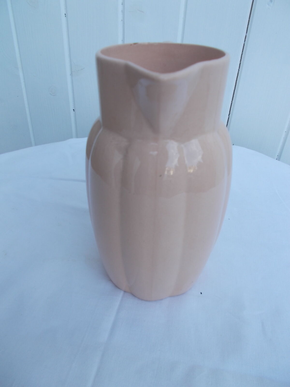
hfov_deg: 53.1
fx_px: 290
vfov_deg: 67.3
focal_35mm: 26
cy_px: 194
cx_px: 145
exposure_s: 1/160
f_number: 3.2
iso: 80
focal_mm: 4.6
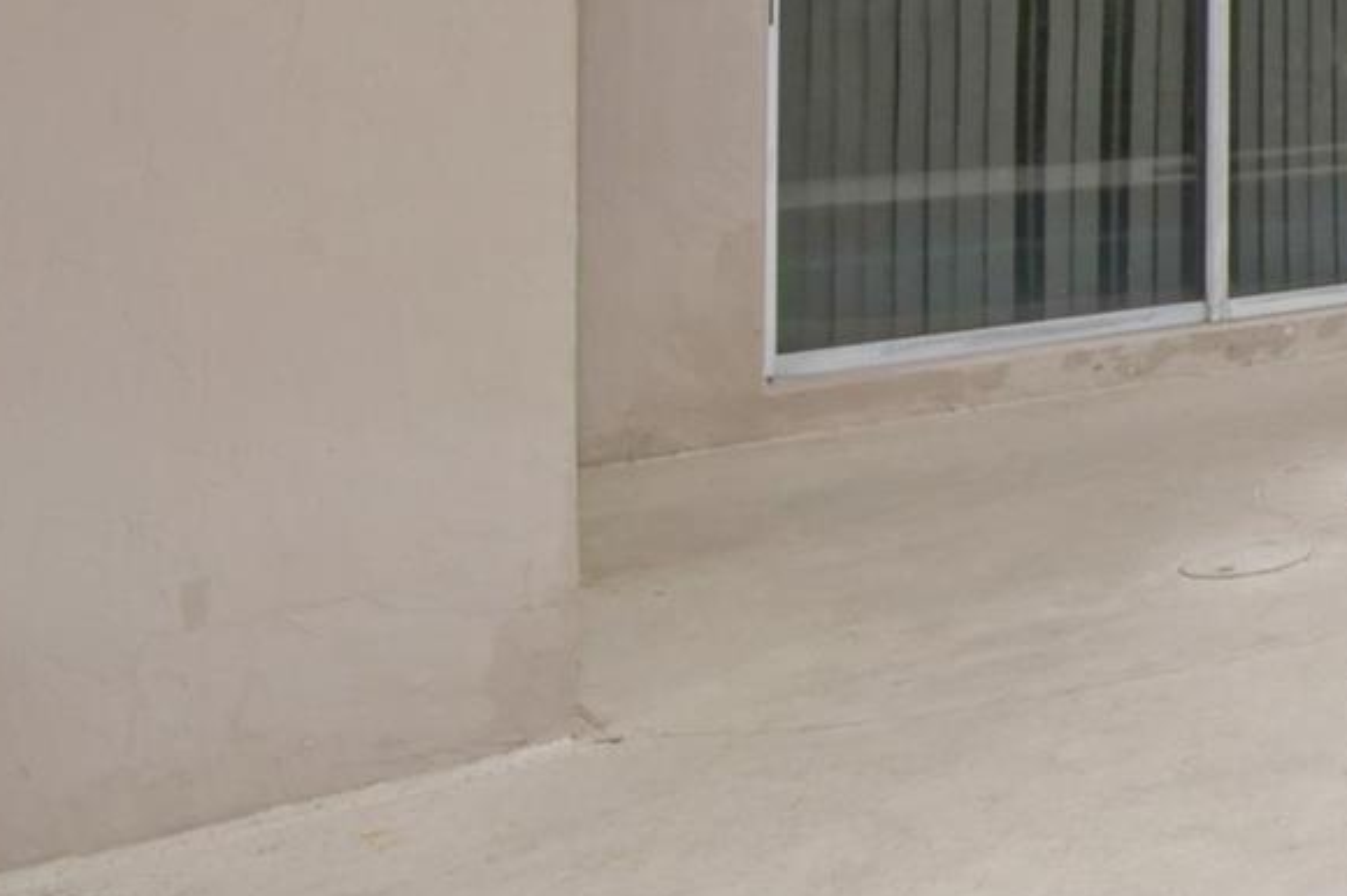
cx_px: 2348
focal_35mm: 53
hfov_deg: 23.0
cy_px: -166
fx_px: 1982
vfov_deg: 23.4
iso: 250
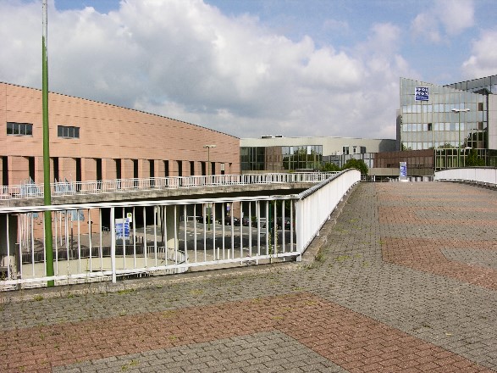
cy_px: 186
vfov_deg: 40.7
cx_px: 248
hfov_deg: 52.6
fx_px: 502
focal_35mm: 35
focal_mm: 8.9
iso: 50
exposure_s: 1/194
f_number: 8
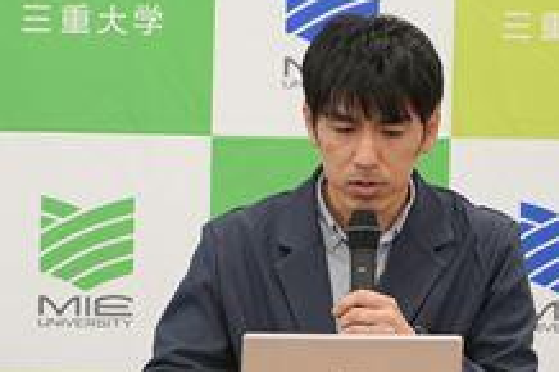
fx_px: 4484
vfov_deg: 4.7
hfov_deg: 7.1
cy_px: 275
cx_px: 133
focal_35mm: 289
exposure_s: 1/125
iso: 800
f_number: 4
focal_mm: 105
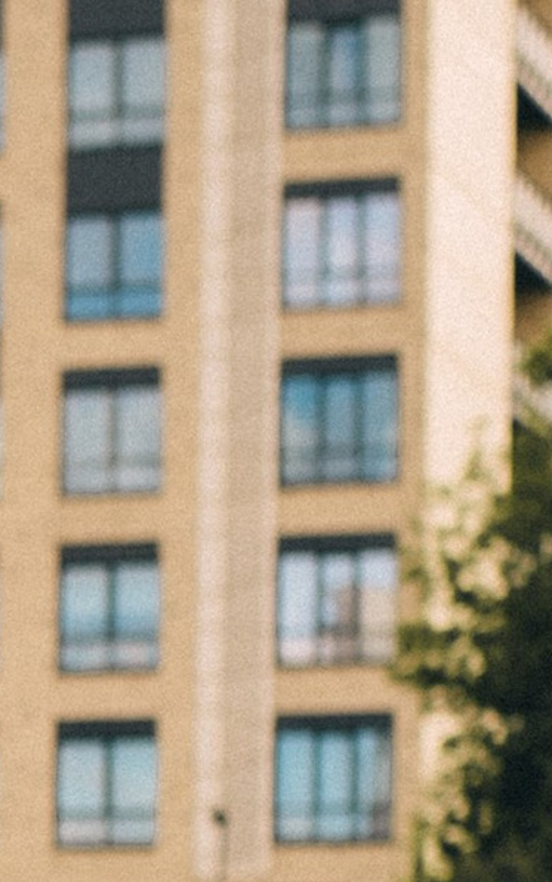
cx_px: -1003
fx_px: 5531
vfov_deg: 8.9
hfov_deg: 5.4
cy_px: 1353
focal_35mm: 230
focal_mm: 35
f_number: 2.8
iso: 50
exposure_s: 1/640
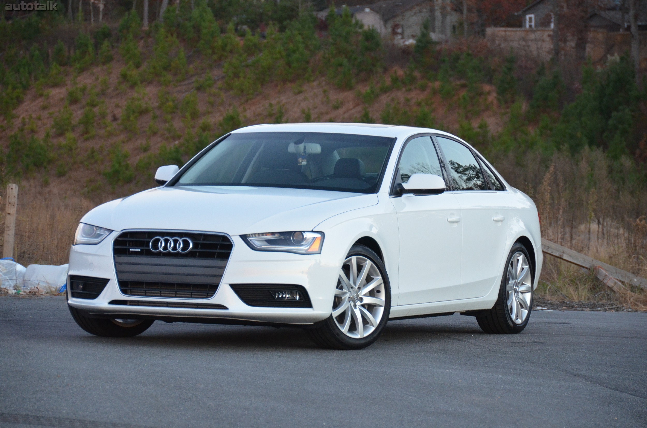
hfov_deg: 12.3
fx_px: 3013
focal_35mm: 168
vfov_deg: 8.1
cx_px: 324
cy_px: 214
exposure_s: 1/100
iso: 1600
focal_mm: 112
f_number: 5.3
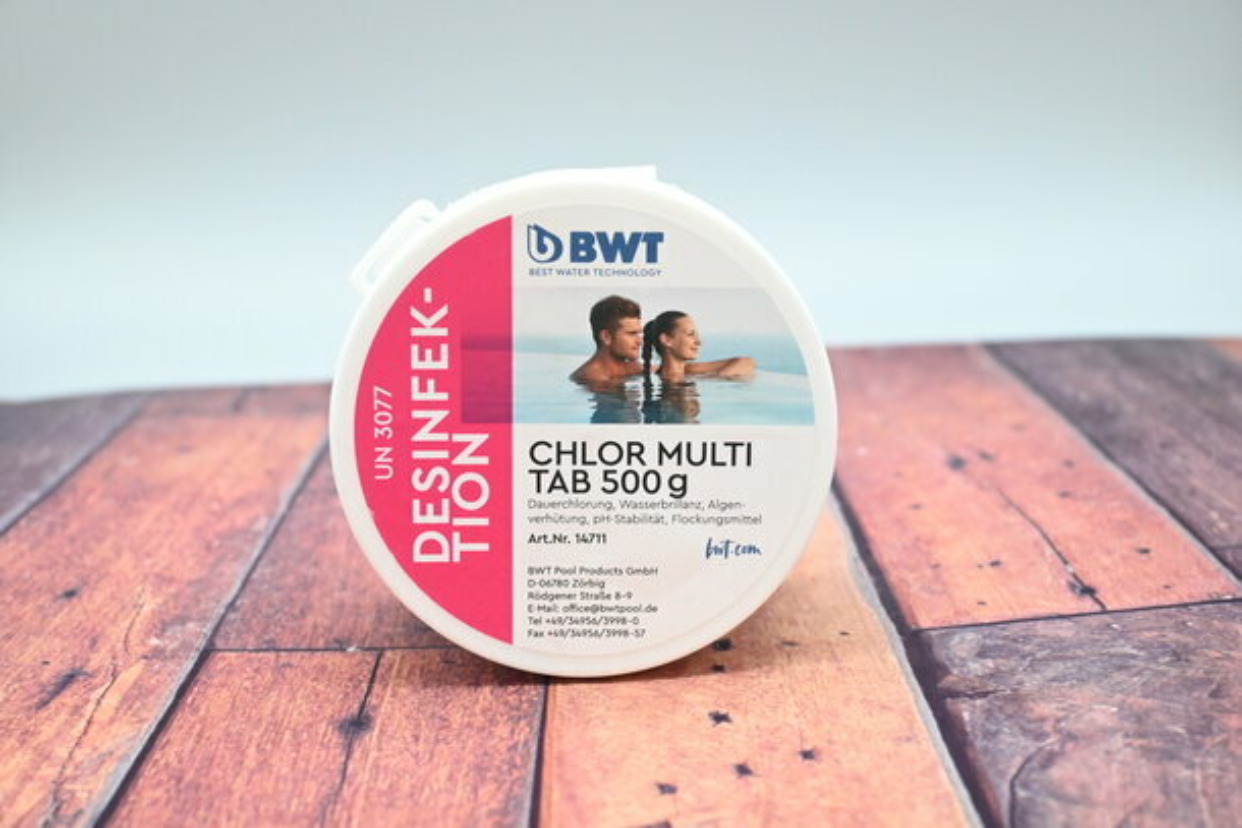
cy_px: 414
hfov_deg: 40.0
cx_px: 621
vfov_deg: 27.3
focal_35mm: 50
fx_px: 1708
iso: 2500
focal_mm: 33
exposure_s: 1/125
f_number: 5
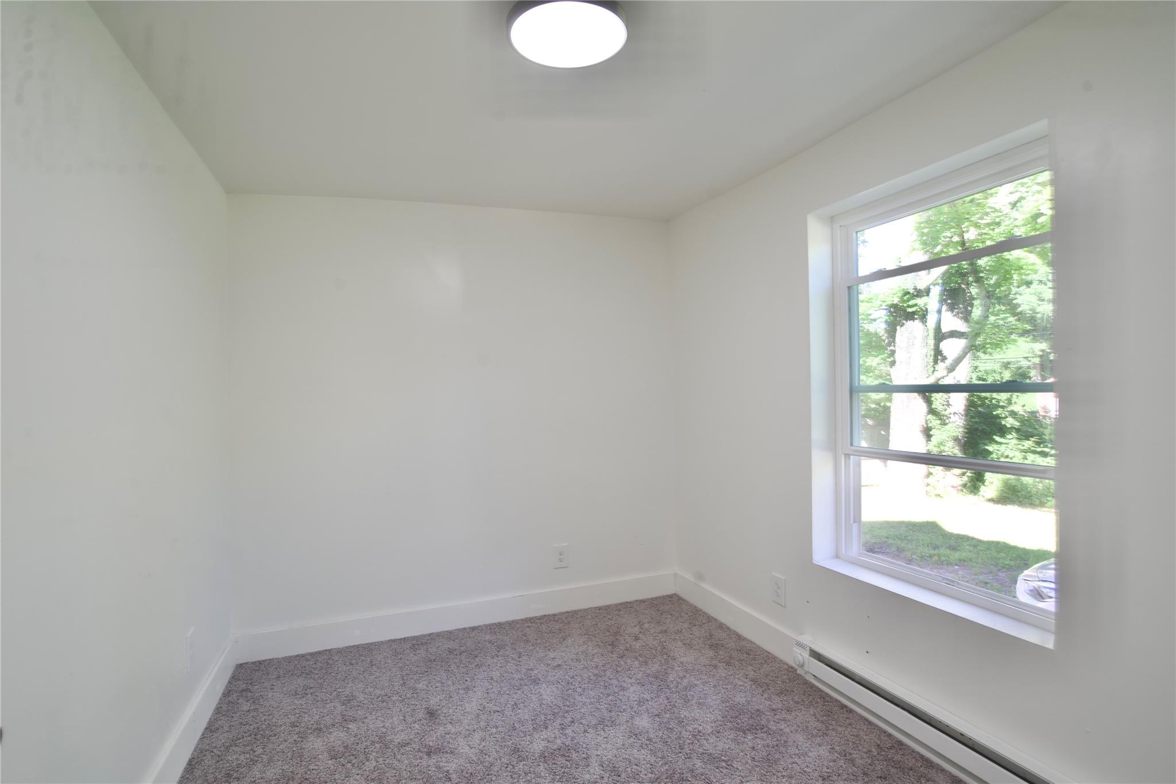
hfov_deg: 93.3
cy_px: 392
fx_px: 555
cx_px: 588
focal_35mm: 17
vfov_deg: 70.4
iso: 100
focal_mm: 17
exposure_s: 1/8
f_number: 8
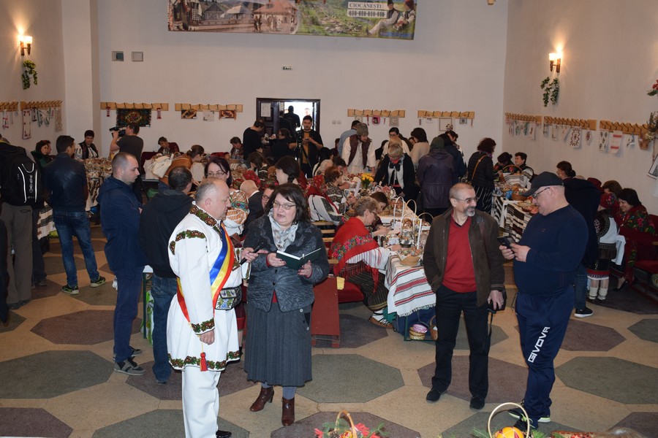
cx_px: 329
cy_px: 219
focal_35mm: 40
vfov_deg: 33.0
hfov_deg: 47.9
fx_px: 740
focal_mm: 27
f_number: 5
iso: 1000
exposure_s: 1/60
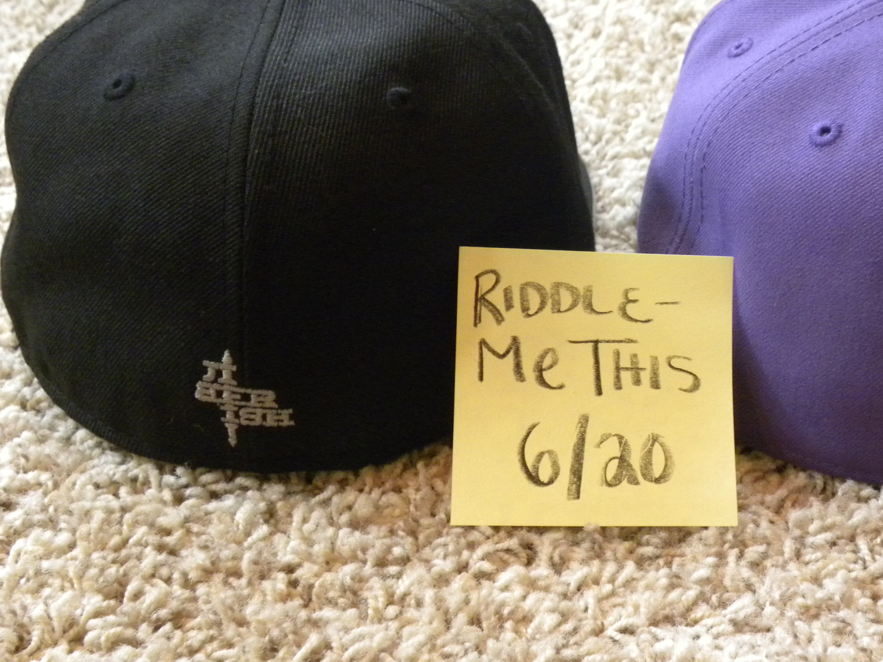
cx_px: 617
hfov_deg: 29.5
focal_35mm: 65
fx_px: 1658
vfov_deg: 22.6
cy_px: 327
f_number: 3.2
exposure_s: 1/23.4
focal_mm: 8.2
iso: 400
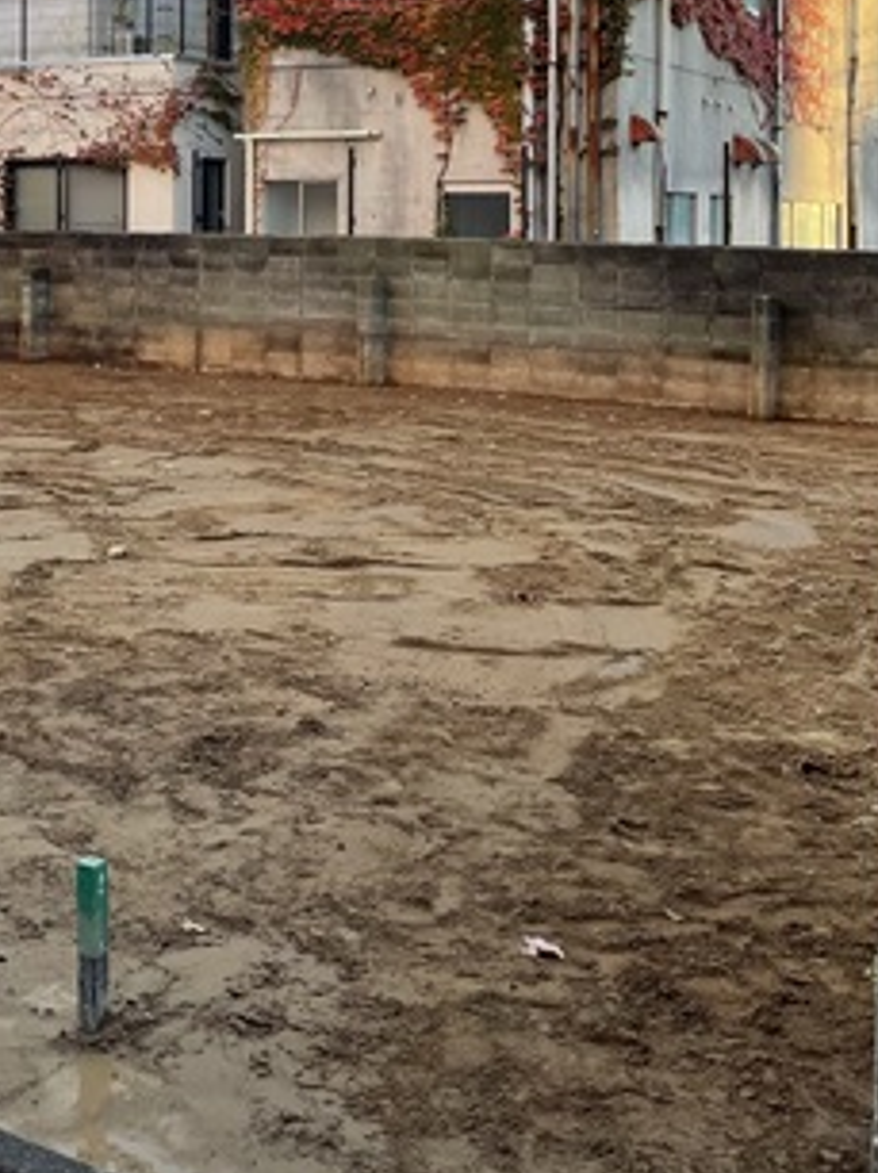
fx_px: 1727
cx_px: 58
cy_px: 169
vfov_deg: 35.8
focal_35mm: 51
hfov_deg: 27.3
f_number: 1.6
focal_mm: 4.2
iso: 32
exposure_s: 1/376
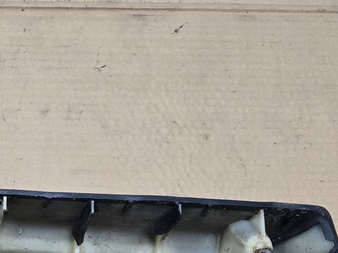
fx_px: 771
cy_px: 251
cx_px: -53
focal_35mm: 79
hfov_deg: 23.0
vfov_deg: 18.2
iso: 500
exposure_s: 1/120
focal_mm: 5.4
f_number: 1.8
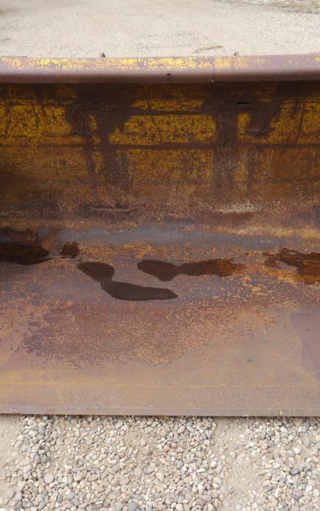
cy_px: 248
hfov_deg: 29.2
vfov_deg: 45.3
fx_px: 614
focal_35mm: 44
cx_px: 164
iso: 160
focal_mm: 14
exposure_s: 1/160
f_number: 4.5
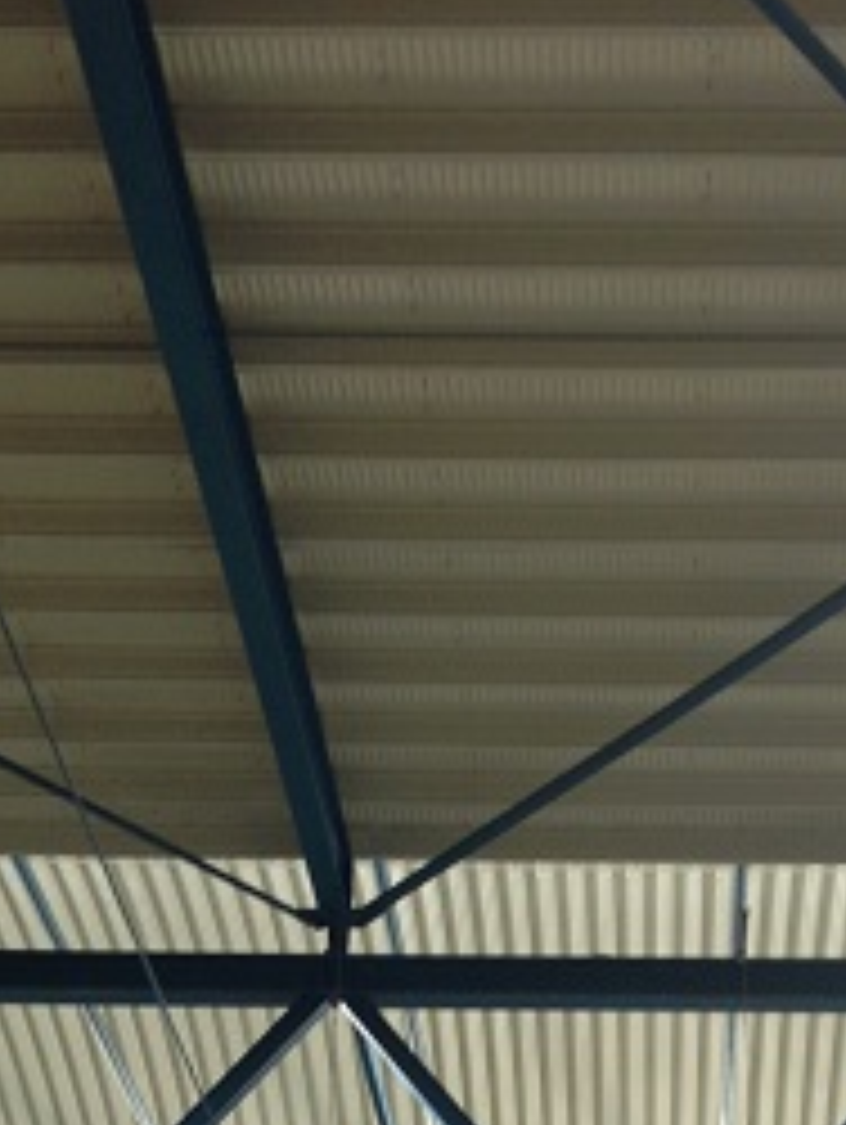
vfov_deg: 20.3
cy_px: 1480
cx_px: 576
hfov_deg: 16.8
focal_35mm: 88
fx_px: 2863
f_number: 2.4
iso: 50
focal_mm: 4.13
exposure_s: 1/20
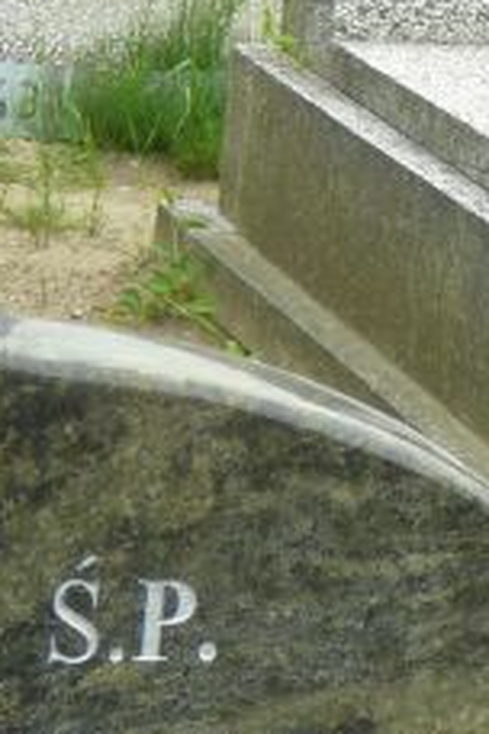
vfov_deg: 11.2
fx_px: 3626
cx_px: 35
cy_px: 1014
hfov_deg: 7.7
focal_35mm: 178
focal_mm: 9.1
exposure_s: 1/160
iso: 80
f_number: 3.6
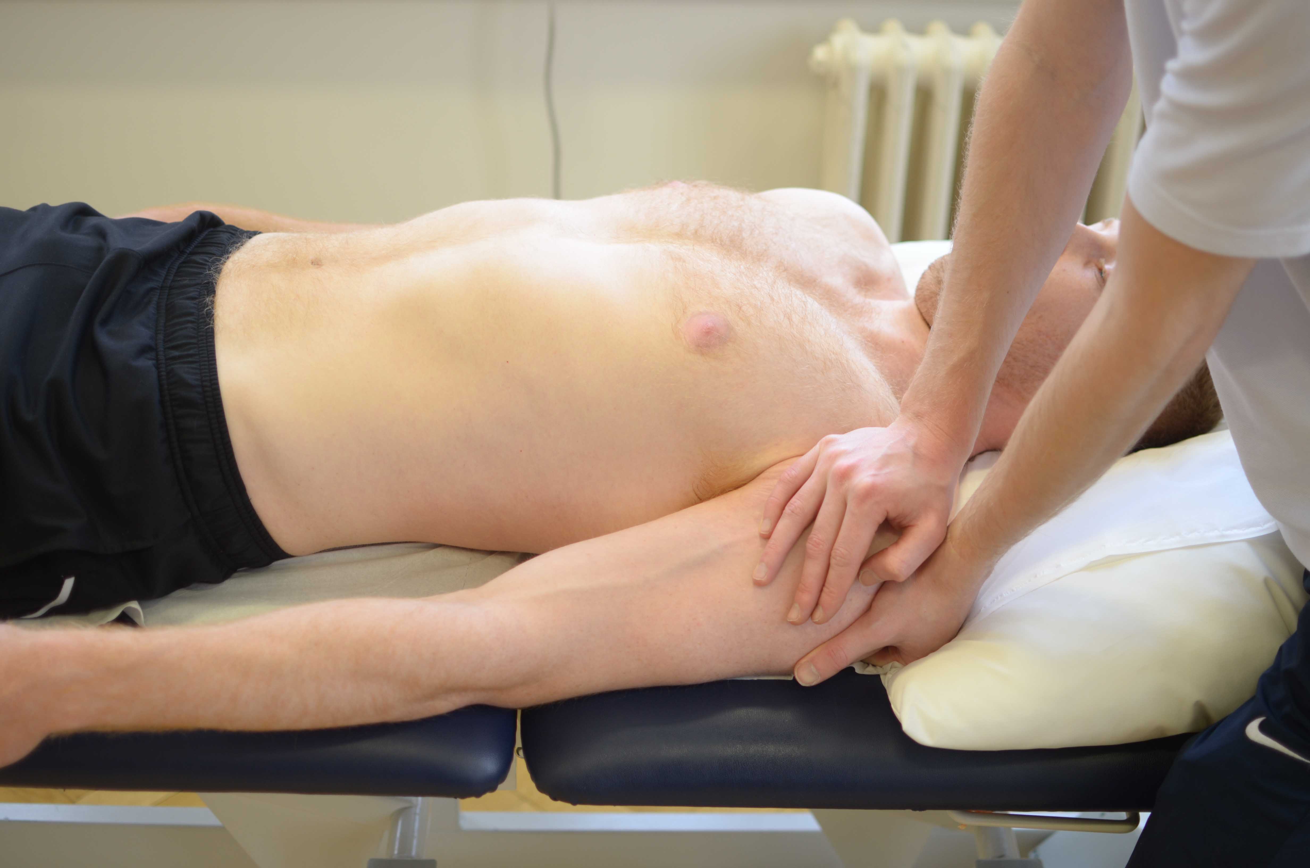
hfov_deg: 37.9
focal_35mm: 52
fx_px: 1906
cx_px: 655
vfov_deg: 25.6
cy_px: 434
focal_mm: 35
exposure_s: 1/200
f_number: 2
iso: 200
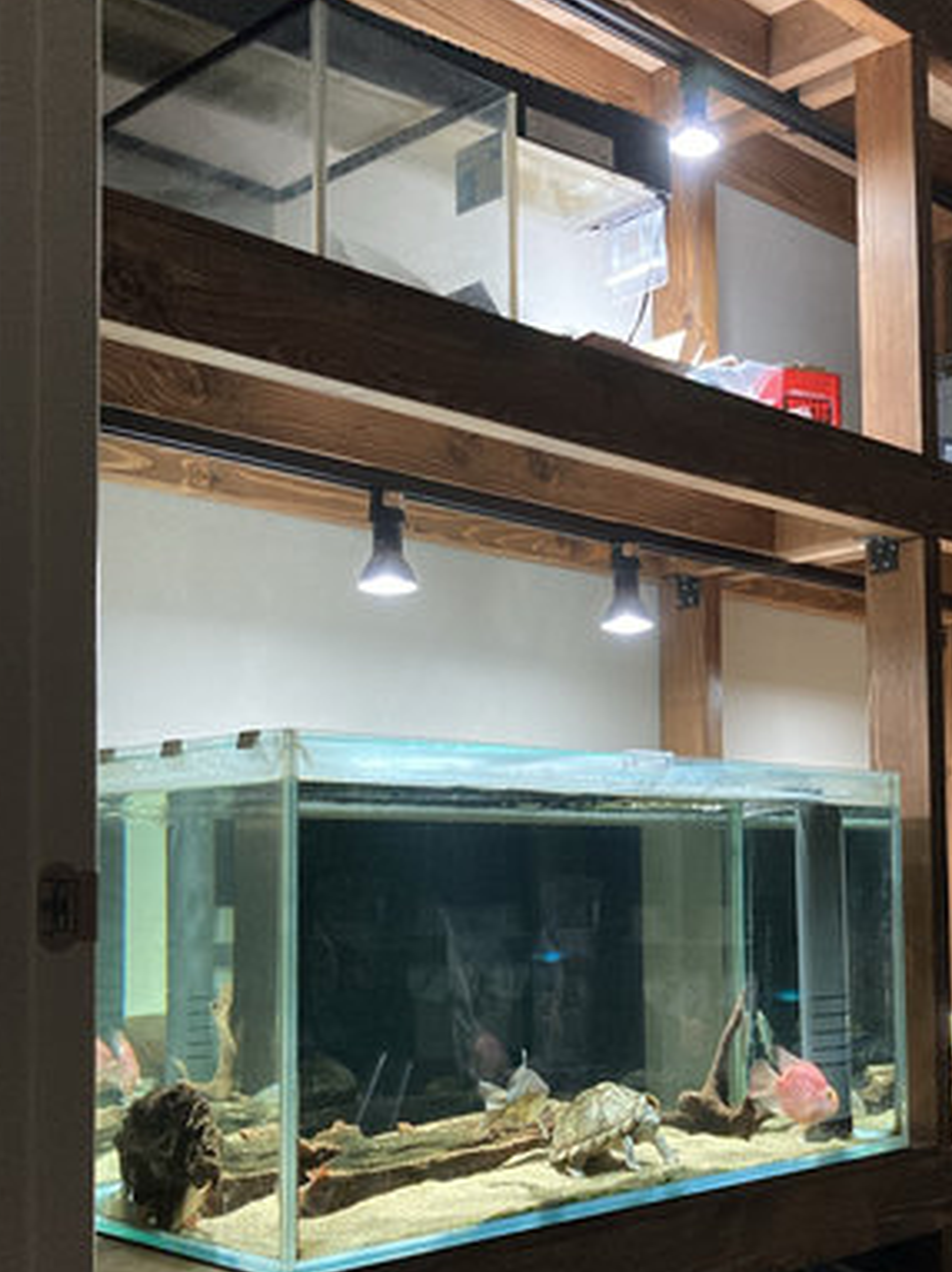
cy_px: 789
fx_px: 1615
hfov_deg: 32.7
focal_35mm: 44
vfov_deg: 42.7
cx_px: 589
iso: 400
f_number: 1.8
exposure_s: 1/40
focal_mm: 3.99
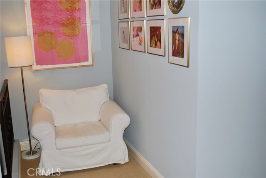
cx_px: 133
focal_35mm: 39
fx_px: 288
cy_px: 89
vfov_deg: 34.3
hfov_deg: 49.5
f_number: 4.2
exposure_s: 1/60
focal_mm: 26
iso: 200
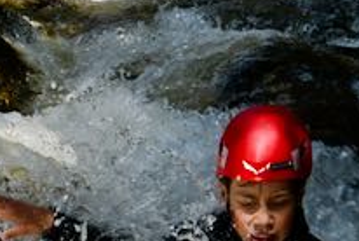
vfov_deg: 7.0
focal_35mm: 192
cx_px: -12
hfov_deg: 10.6
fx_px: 1917
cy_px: 381
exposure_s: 1/250
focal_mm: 24
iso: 110
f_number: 8
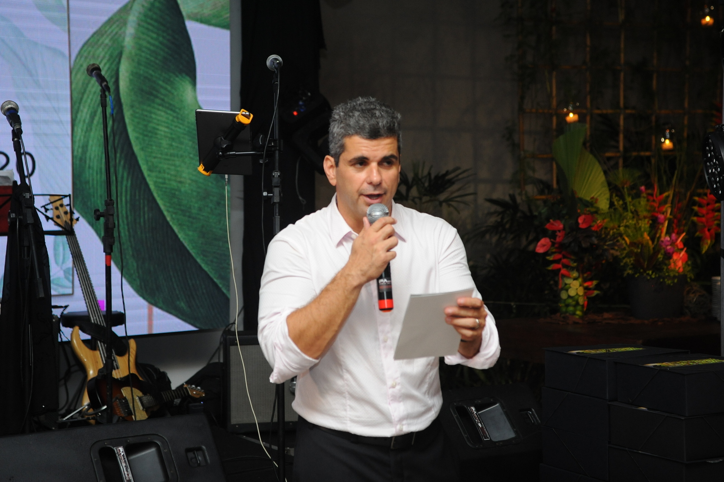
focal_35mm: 70
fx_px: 1407
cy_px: 241
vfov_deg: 19.4
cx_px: 362
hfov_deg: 28.8
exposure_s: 1/200
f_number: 4.5
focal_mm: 70
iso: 2000
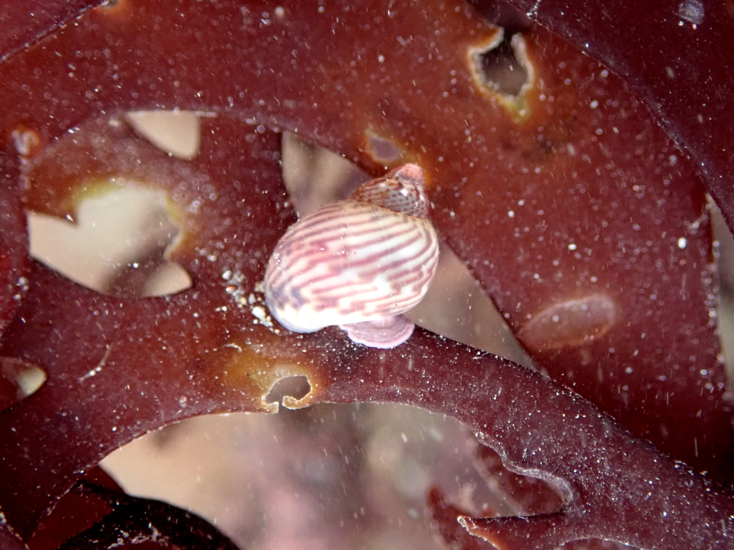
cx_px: 367
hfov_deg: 26.3
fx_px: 1569
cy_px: 275
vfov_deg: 19.9
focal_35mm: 74
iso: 1250
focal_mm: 13.47
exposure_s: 1/80
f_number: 4.2
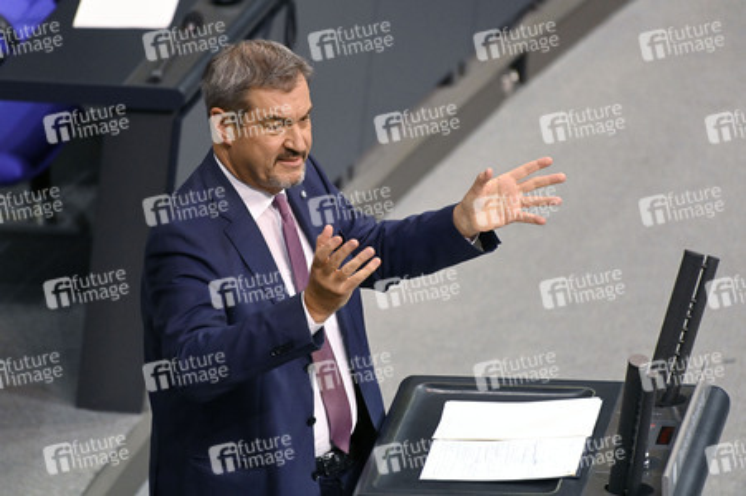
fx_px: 10353
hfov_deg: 4.1
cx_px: 373
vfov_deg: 2.7
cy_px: 248
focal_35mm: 500
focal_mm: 500
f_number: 5.6
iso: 10000
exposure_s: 1/400
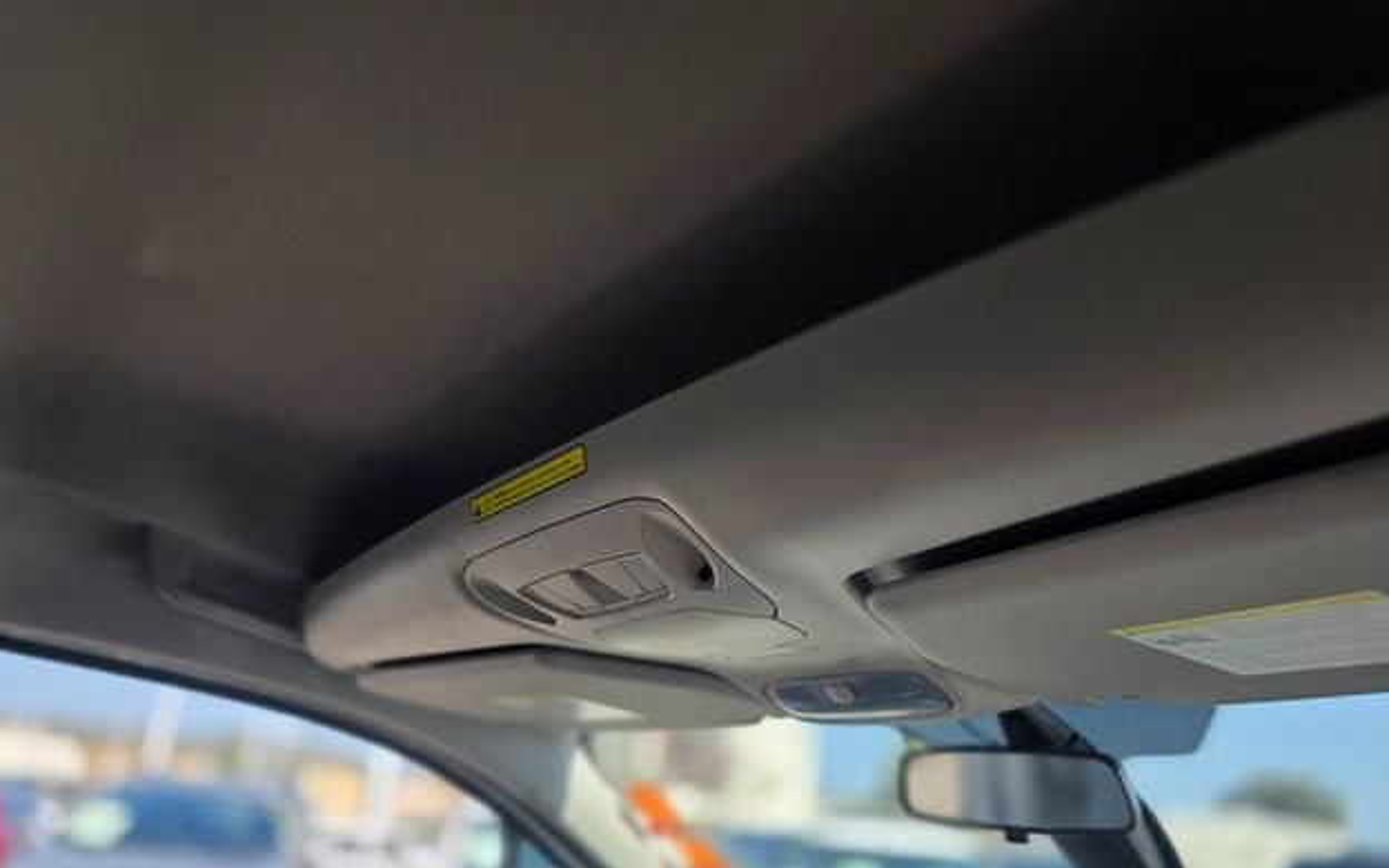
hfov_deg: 72.5
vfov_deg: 49.2
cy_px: 479
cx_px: 694
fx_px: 946
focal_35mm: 25
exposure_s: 1/1756
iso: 80
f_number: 1.7
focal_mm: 6.3
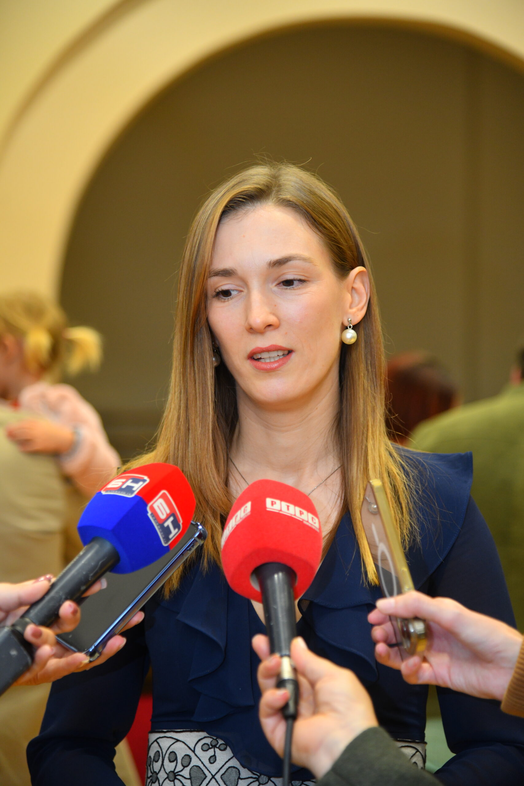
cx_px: 262
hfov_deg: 13.7
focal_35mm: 100
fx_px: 2183
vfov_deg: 20.4
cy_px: 393
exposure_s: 1/160
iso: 1250
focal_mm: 100
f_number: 4
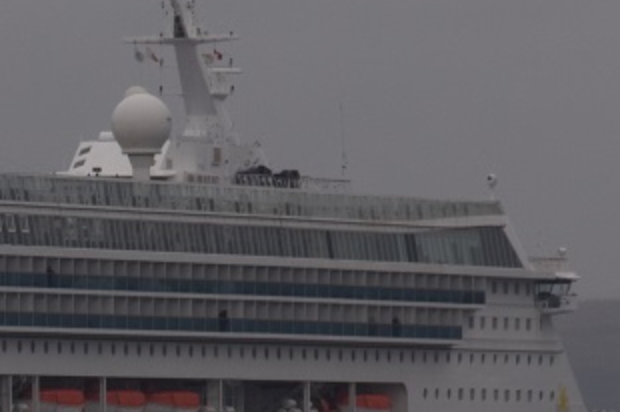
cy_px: 332
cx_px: -194
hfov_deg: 4.9
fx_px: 7254
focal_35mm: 422
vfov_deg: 3.3
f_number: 8
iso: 280
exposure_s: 1/250
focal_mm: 85
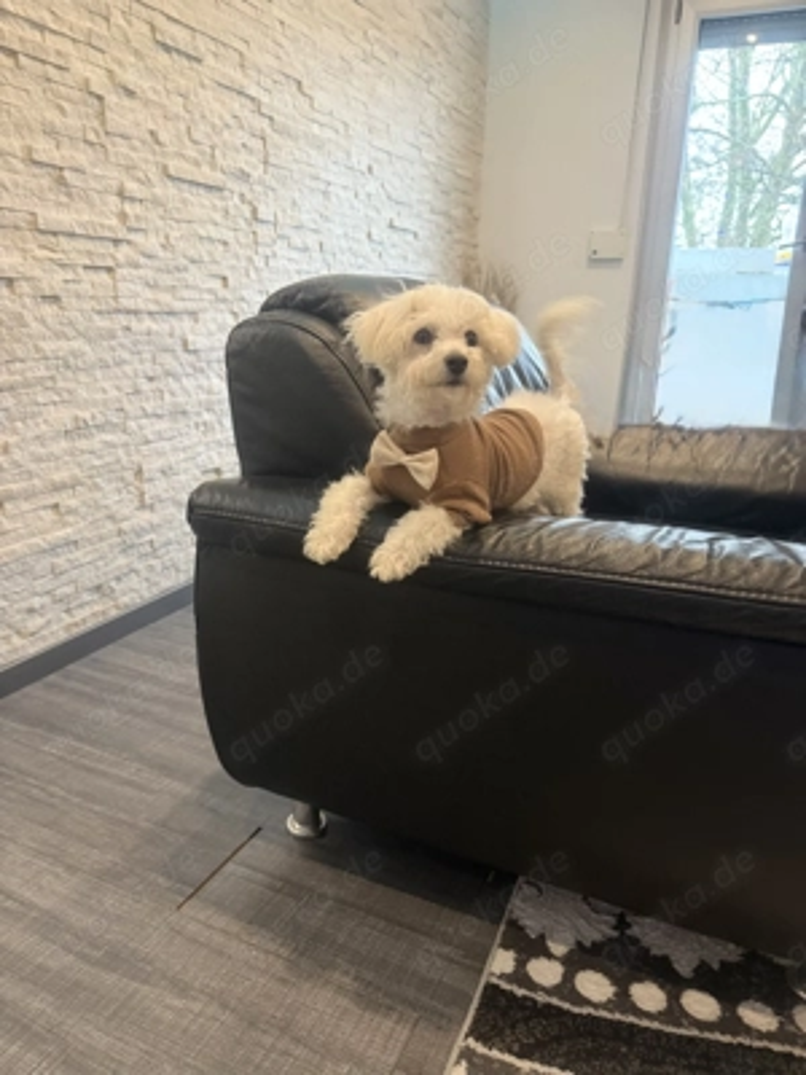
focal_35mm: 24
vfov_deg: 71.6
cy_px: 538
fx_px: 745
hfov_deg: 56.8
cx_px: 403
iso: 400
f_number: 1.78
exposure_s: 1/50
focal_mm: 6.76
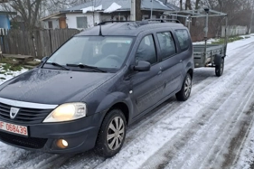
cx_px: 131
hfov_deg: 51.9
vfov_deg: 35.8
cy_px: 102
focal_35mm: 37
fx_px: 261
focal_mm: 4.65
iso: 32
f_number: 1.8
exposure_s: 1/190
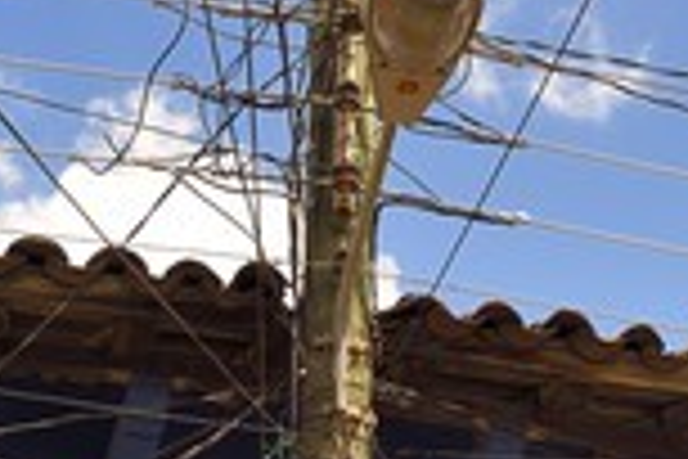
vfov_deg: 9.9
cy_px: 567
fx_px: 2618
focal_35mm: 137
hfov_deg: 14.9
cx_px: 553
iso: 200
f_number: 7.1
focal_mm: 50
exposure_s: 1/250
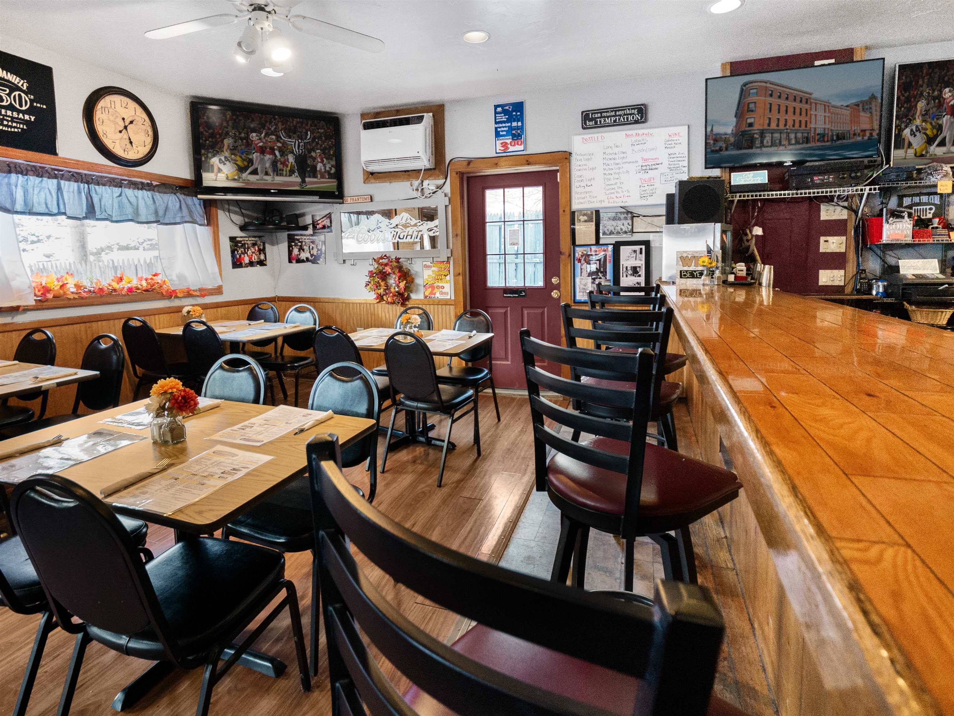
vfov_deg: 78.2
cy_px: 358
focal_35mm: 16
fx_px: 441
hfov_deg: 94.5
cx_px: 477
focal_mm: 8
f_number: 2.8
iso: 2500
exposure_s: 1/60
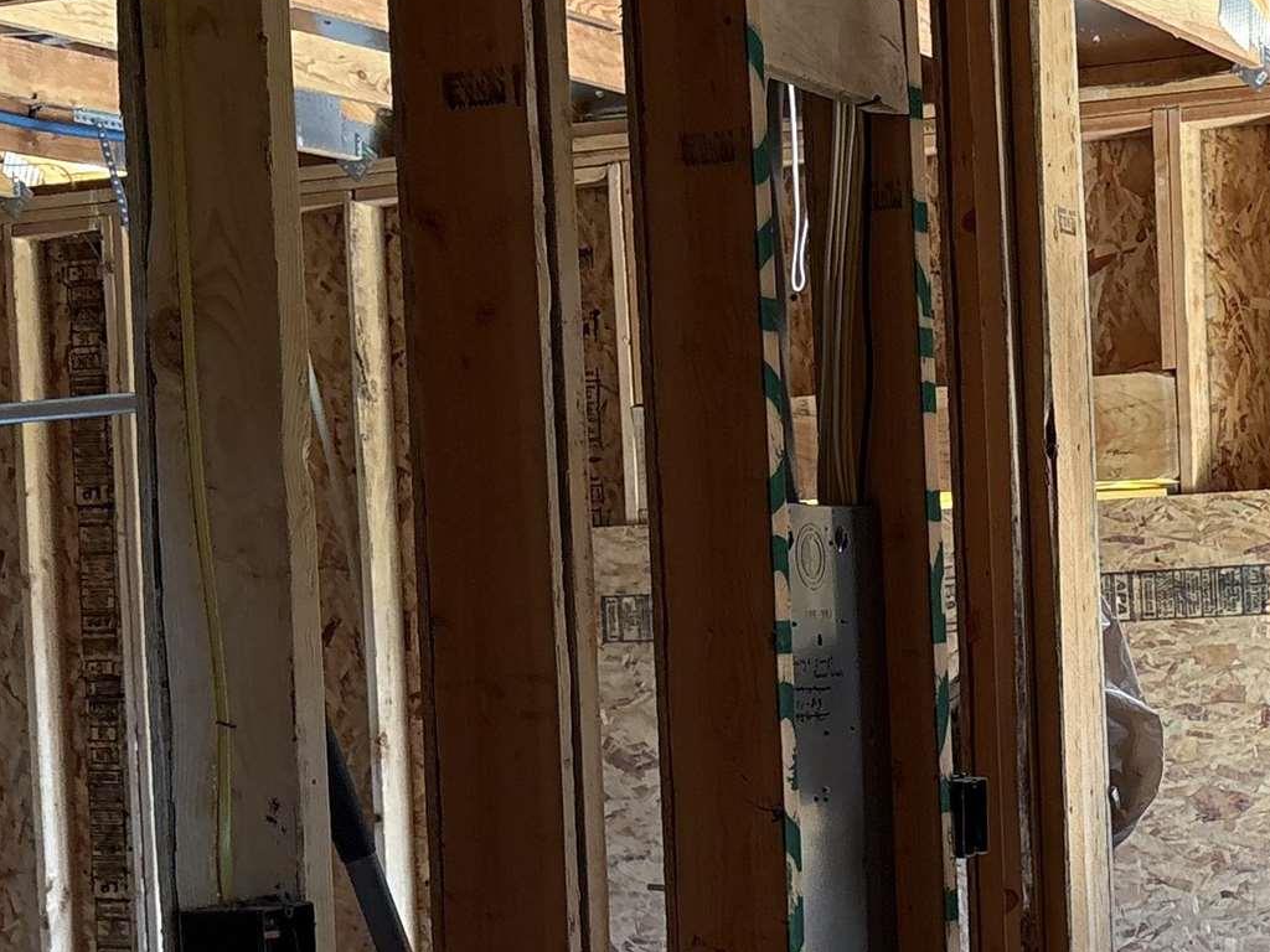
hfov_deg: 24.1
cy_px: 637
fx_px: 2862
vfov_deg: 18.8
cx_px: 1209
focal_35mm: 78
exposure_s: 1/76
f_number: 1.6
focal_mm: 5.96
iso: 125
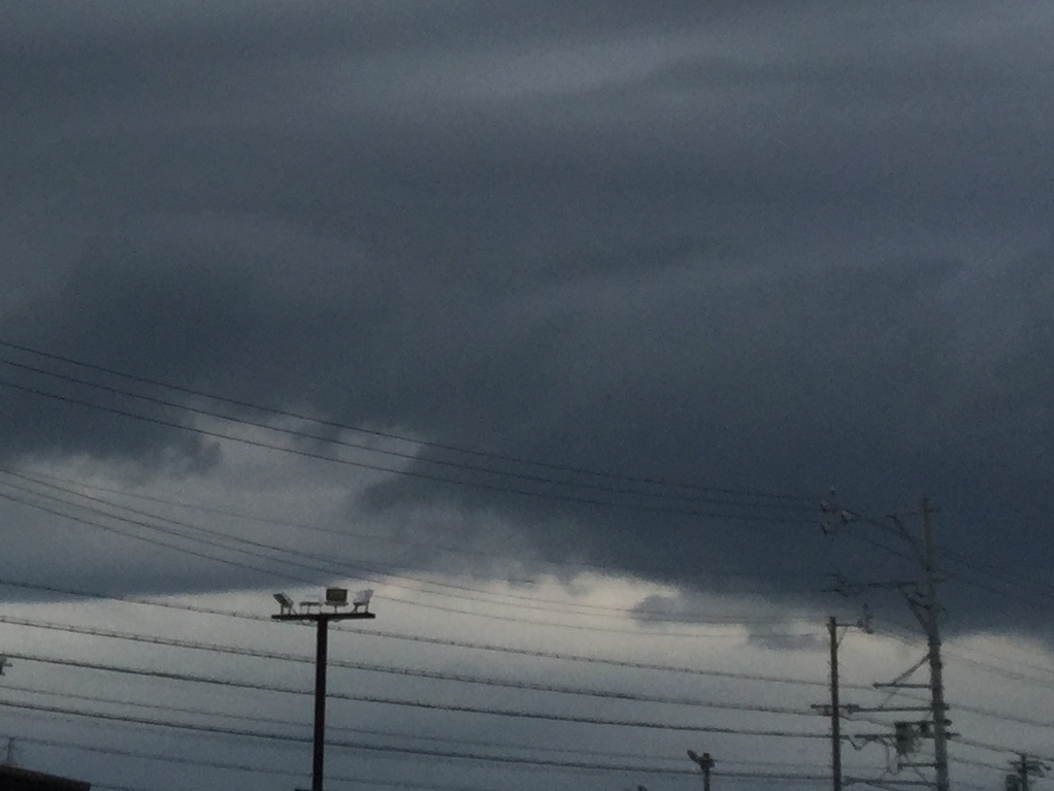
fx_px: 3015
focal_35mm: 99
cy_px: -167
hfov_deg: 19.7
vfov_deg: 14.5
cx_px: 294
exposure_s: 1/2203
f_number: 2.4
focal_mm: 3.3
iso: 25
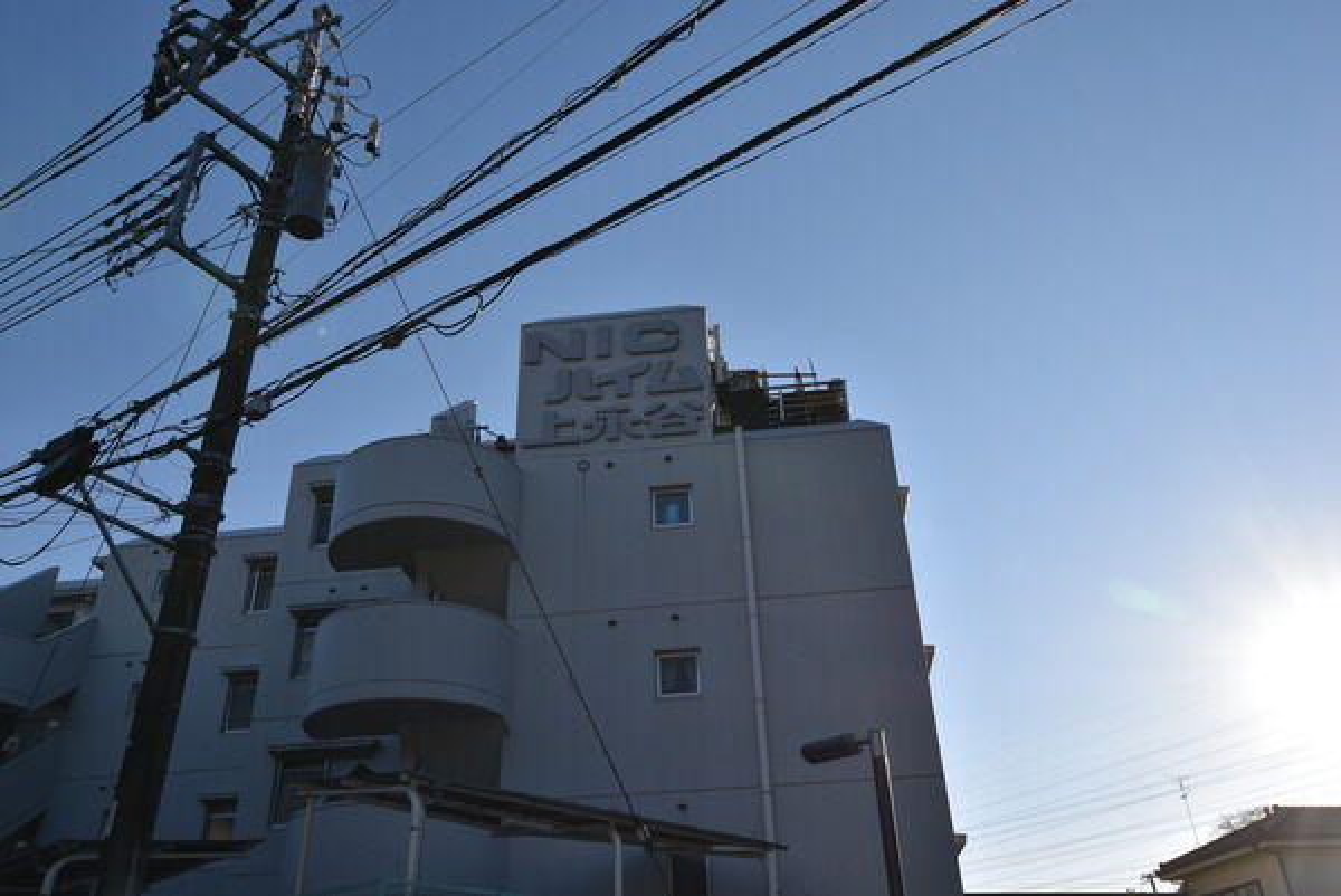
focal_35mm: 30
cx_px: 670
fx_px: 1118
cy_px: 448
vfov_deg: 43.7
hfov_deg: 61.9
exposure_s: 1/200
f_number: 10
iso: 100
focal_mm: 20
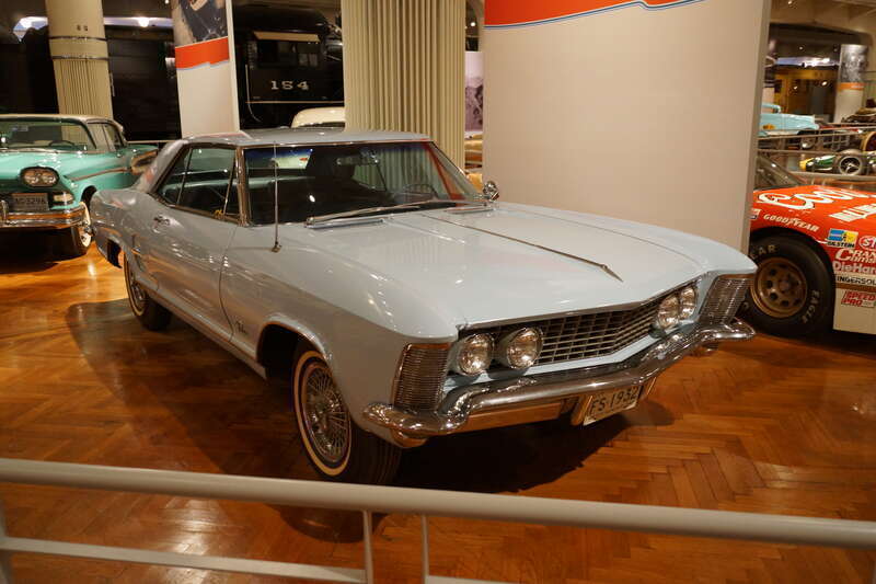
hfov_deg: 61.9
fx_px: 730
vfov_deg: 43.6
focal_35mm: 30
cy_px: 292
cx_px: 438
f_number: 4
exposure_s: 1/60
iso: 1000
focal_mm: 20
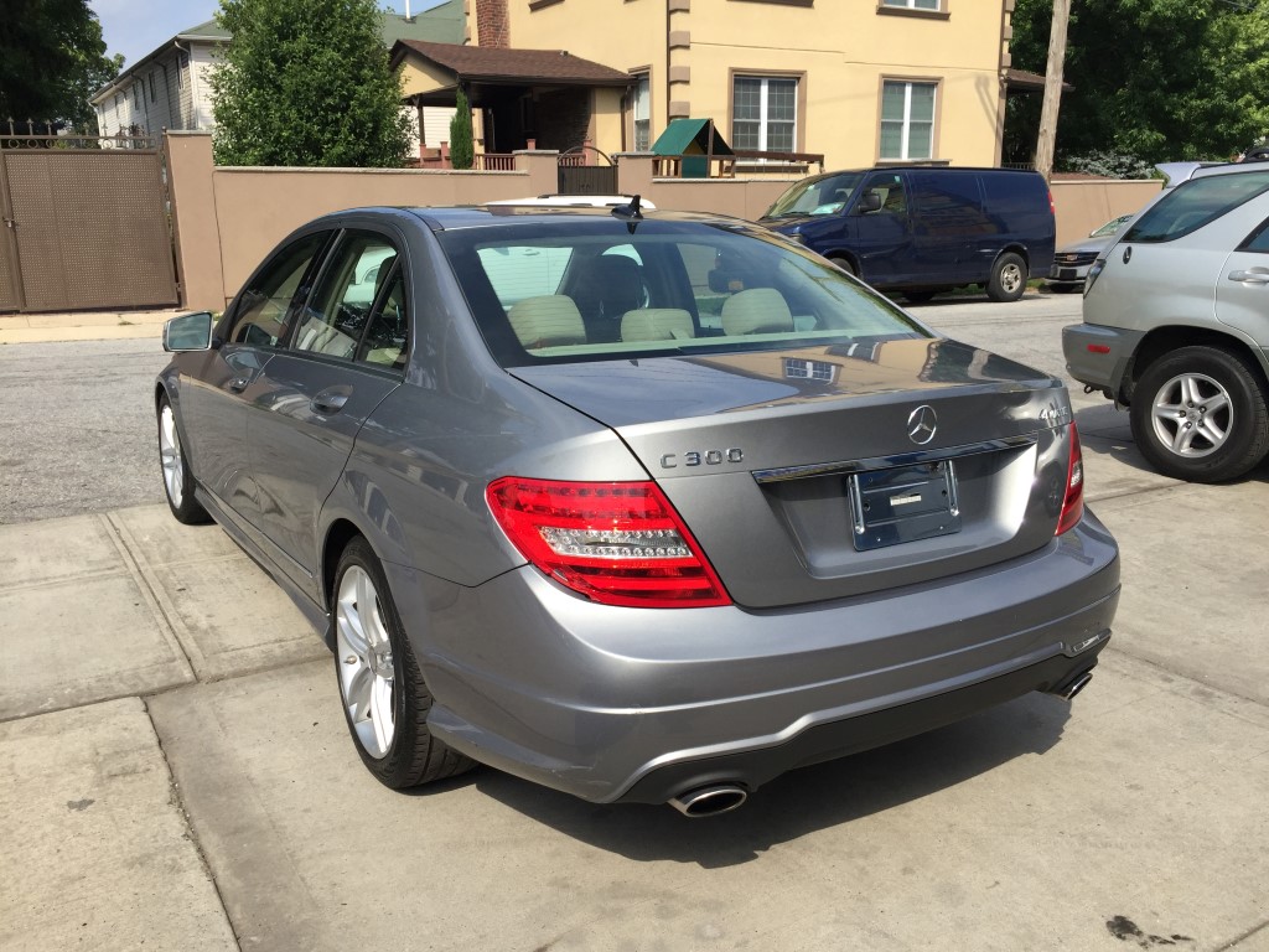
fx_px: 1063
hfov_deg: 61.7
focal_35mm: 29
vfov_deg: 48.2
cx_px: 634
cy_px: 476
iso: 32
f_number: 2.2
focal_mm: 4.15
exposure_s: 1/1582
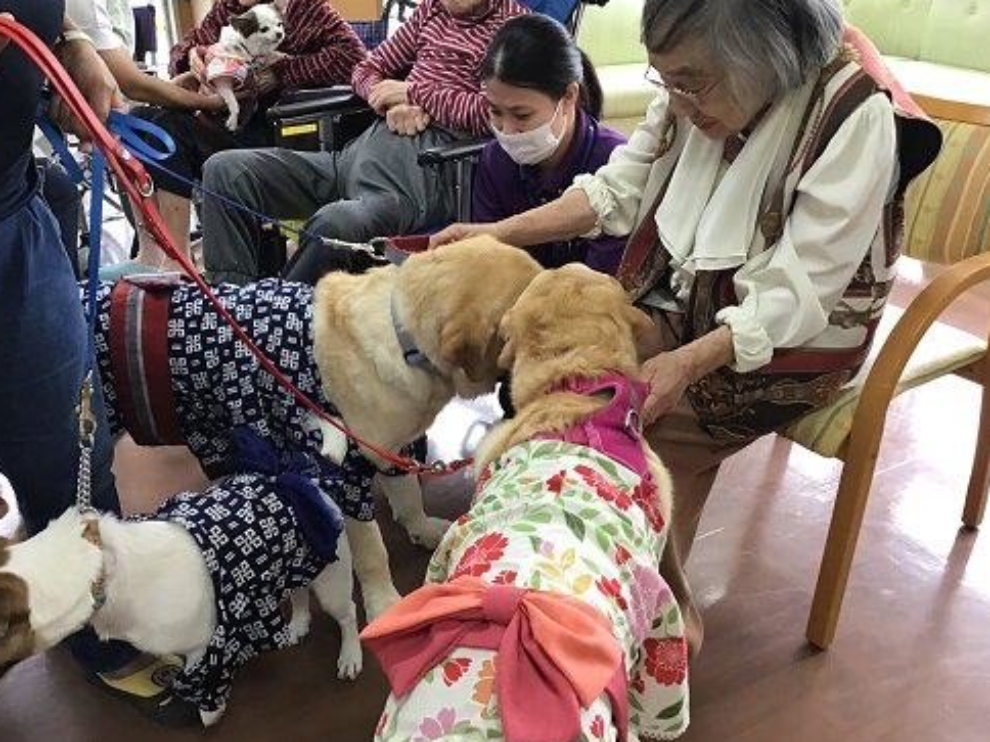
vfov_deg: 44.2
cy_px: 367
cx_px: 483
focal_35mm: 32
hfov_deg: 56.8
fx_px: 915
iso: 40
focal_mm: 3.3
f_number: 2.4
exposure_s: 1/30
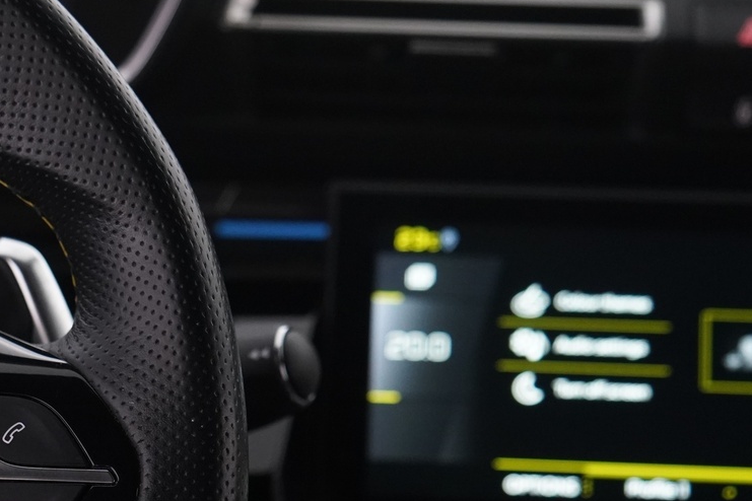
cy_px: 443
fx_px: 1963
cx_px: 220
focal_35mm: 94
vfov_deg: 14.4
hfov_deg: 21.6
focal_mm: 43
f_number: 4.5
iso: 4000
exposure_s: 1/60
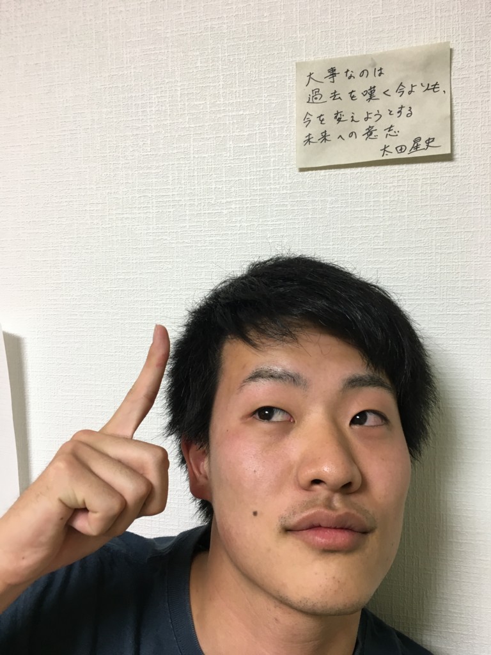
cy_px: 328
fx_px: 548
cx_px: 246
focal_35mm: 29
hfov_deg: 48.2
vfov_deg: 61.7
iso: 80
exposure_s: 1/30
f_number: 2.2
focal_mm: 4.15
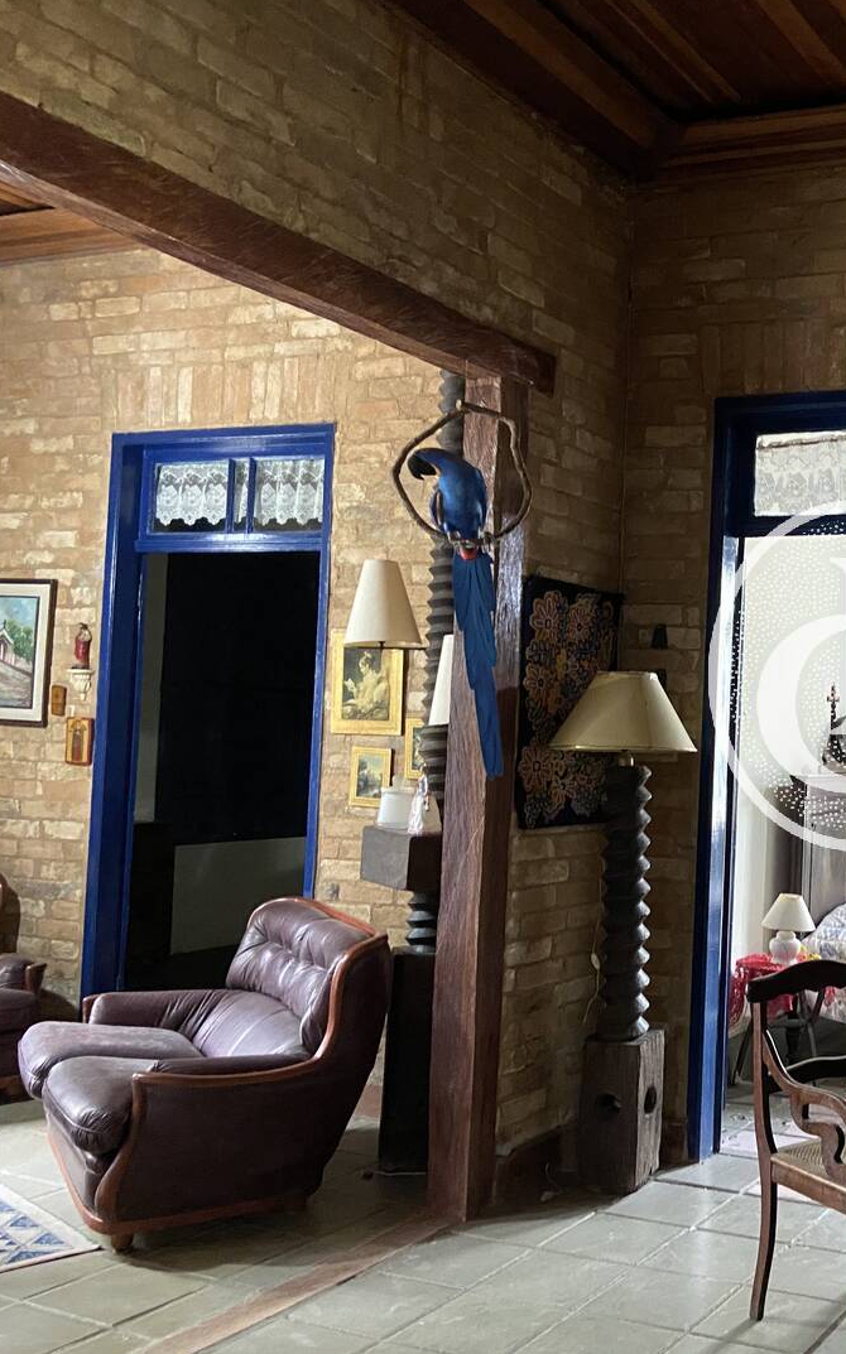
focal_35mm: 37
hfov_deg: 31.6
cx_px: 860
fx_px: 1366
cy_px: 675
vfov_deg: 52.8
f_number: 1.8
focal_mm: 4.25
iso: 640
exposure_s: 1/30
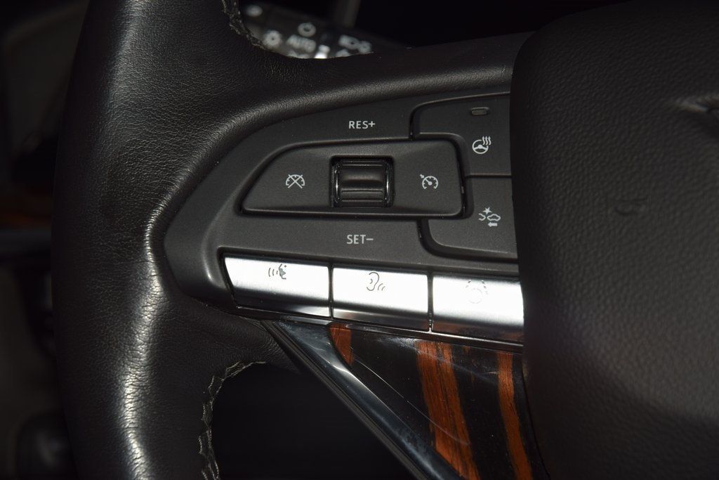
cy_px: 240
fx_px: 2097
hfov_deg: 19.5
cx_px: 360
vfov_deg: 13.0
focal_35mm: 105
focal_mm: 70
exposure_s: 1/125
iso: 100
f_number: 8
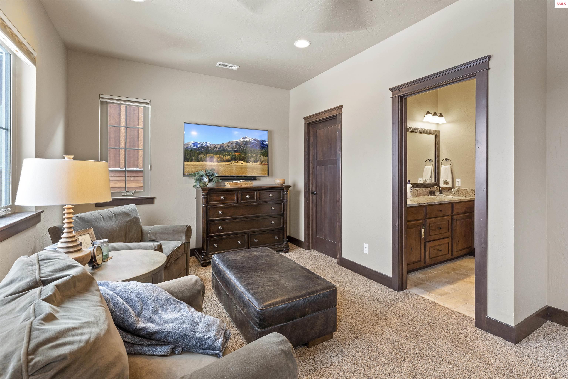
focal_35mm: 16
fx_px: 254
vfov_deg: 73.4
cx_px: 284
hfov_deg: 96.4
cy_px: 190
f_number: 8
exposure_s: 1/10
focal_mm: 16.1
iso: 320
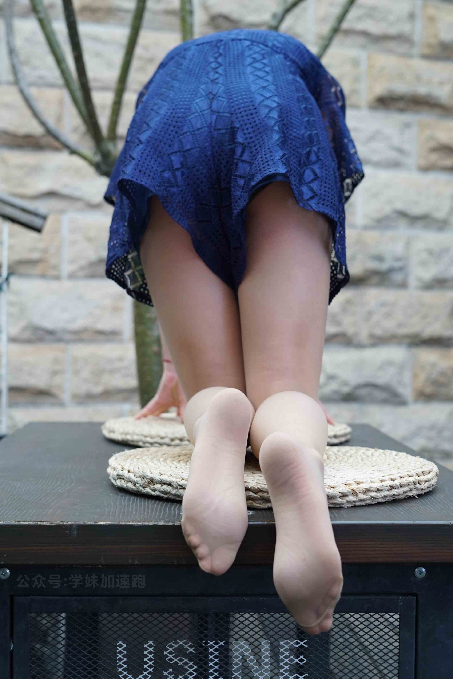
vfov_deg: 39.6
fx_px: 942
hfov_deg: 27.0
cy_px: 340
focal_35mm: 50
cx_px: 226
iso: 1600
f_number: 4
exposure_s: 1/60
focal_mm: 50
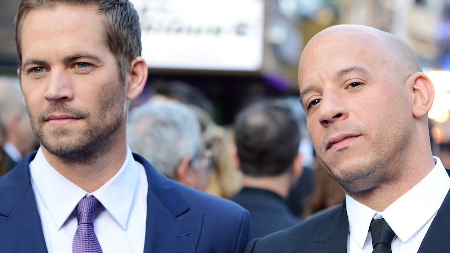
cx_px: 228
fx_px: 1838
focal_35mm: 154
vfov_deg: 7.9
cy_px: 137
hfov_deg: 14.0
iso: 1000
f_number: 6.3
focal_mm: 125
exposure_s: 1/320
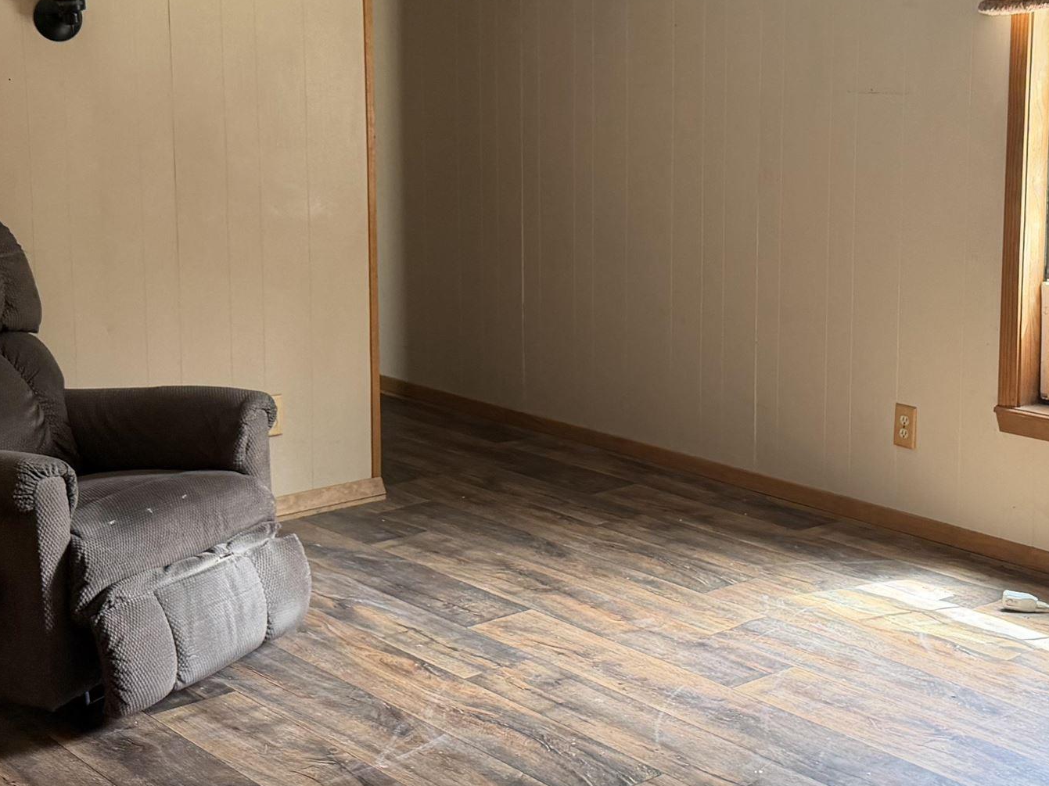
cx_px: 684
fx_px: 1666
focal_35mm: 55
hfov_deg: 34.7
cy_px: 278
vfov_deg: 26.4
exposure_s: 1/90
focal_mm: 6.76
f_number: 1.78
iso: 200
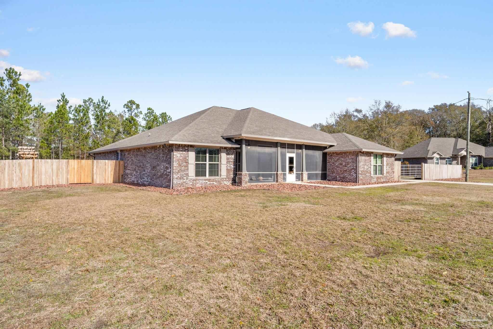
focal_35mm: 21
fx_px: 288
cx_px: 246
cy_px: 164
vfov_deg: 59.5
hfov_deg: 81.2
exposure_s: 1/60
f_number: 8
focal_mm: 14
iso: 200
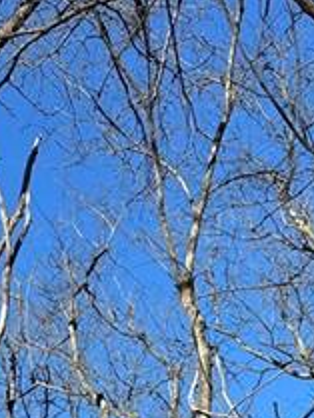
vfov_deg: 18.9
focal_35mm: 88
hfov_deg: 16.0
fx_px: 1063
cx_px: -90
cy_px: 668
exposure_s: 1/2155
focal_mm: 6.86
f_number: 1.78
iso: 80
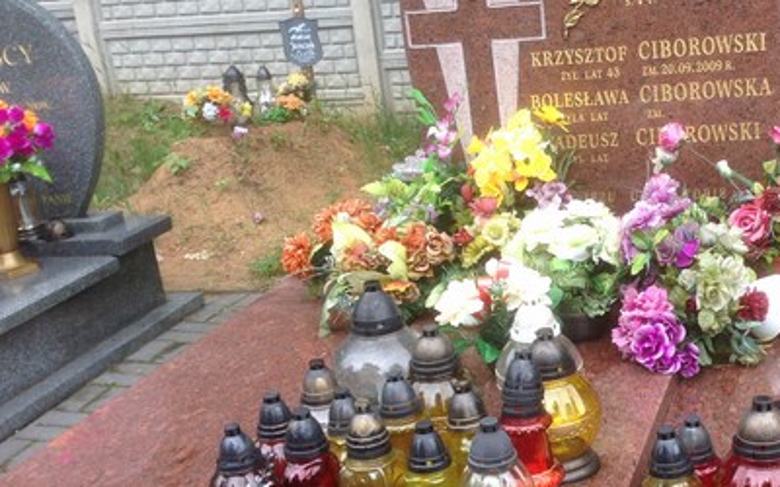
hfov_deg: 35.5
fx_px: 1190
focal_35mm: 56
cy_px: 339
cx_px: 577
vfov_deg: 23.0
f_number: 2.4
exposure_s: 1/212
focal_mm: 4.12
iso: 50
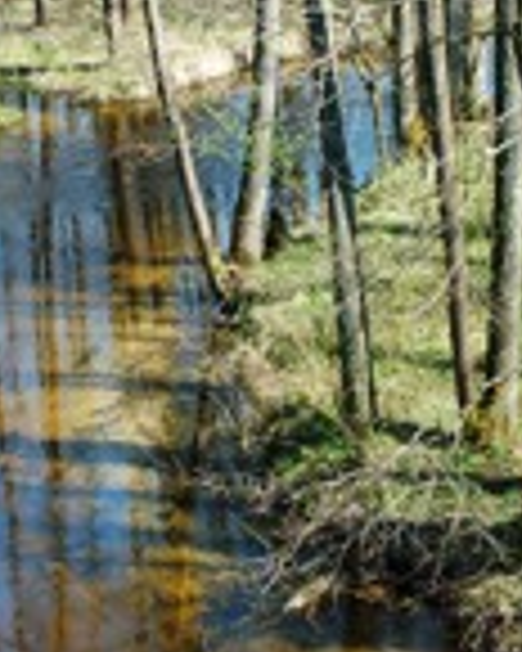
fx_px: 2356
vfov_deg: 15.8
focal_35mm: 122
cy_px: 405
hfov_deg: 12.6
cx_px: 238
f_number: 6.3
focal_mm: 28
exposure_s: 1/160
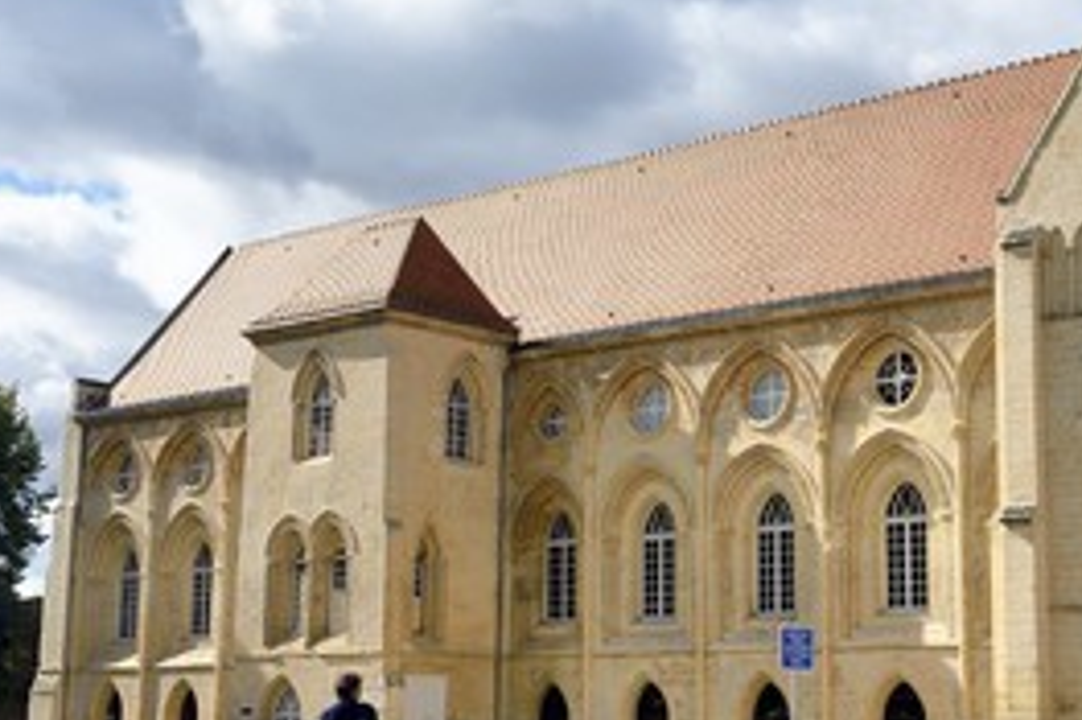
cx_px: 732
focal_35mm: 64
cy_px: 391
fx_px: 1922
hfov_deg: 31.2
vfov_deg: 21.2
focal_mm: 40
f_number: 14
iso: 200
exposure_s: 1/250
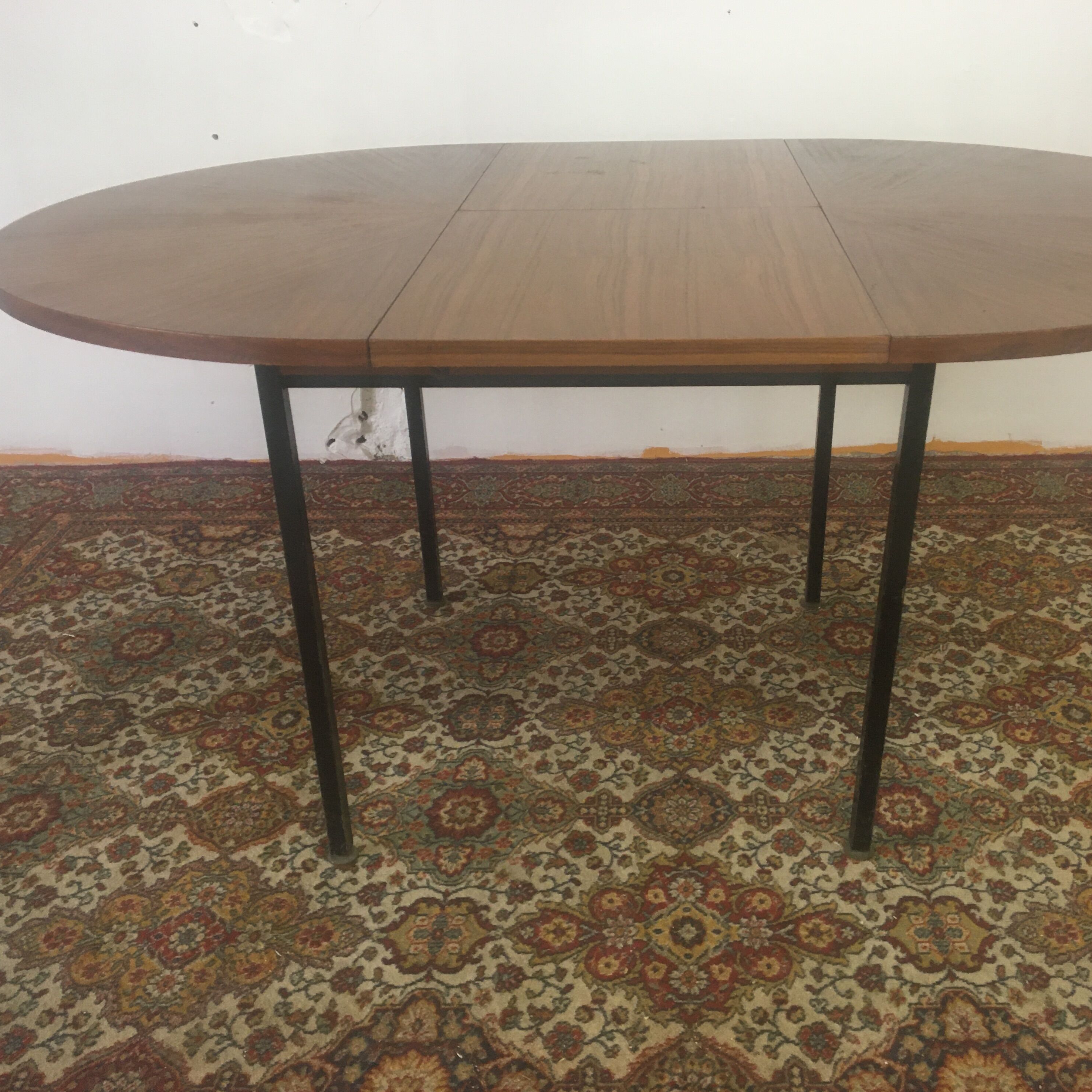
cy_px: 535
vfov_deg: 47.2
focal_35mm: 35
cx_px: 638
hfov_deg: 47.0
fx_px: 1249
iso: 125
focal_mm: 4.15
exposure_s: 1/33
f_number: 2.2
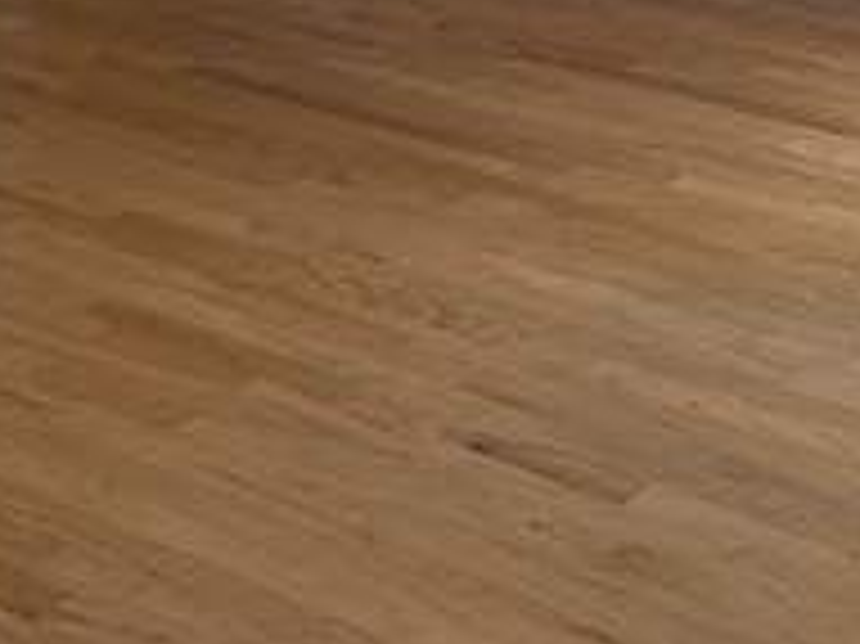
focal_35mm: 87
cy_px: -396
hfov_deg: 22.3
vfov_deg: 15.3
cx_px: 662
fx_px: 2160
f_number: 1.8
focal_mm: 4.25
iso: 80
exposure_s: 1/60
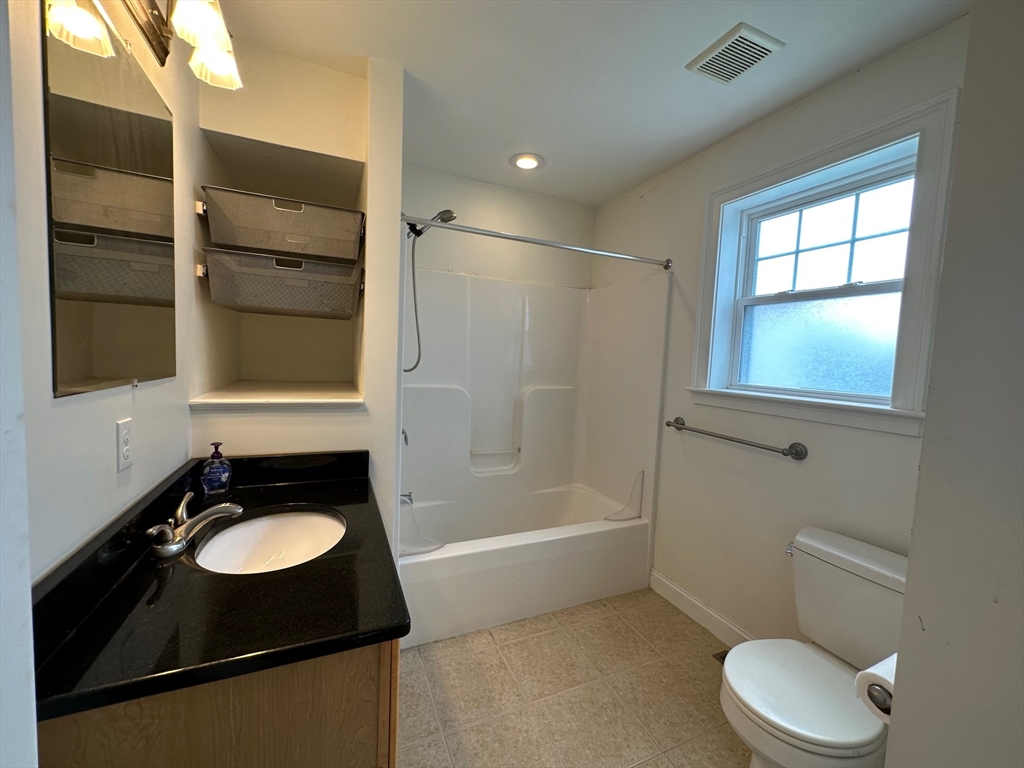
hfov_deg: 102.1
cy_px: 384
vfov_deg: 85.7
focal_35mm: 14
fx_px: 414
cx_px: 512
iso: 64
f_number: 2.2
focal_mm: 2.22
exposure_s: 1/120
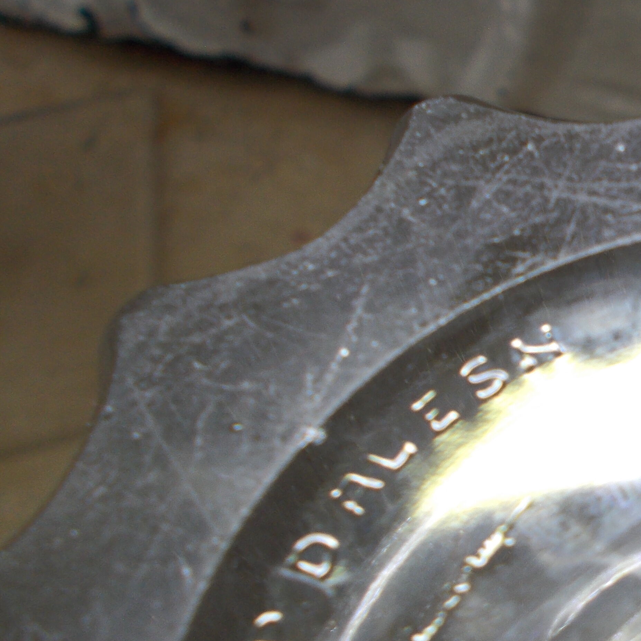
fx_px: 1383
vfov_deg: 26.1
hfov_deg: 23.7
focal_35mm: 66
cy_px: 381
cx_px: 781
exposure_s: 1/200
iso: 80
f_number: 3.4
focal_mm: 5.3
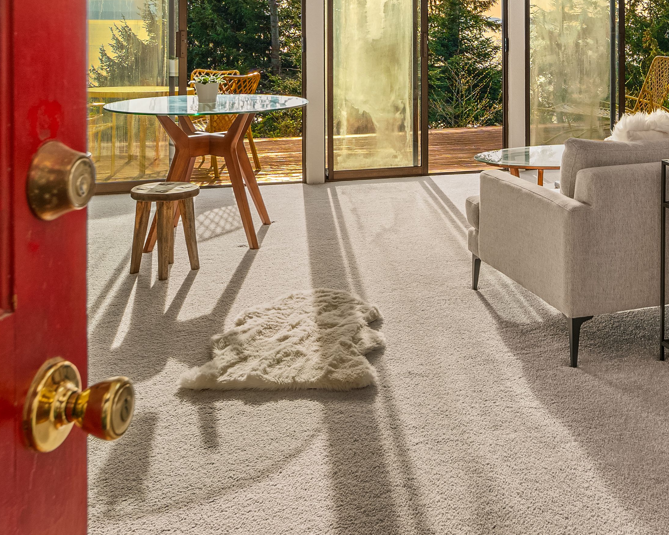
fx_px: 832
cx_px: 508
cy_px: 150
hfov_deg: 42.4
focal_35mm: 42
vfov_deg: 35.1
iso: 200
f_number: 8
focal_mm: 17
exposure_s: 1/125
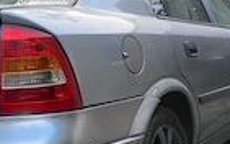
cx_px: 165
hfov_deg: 26.2
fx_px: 489
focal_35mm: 78
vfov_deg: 16.7
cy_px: 85
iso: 64
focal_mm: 4.25
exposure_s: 1/122
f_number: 1.8
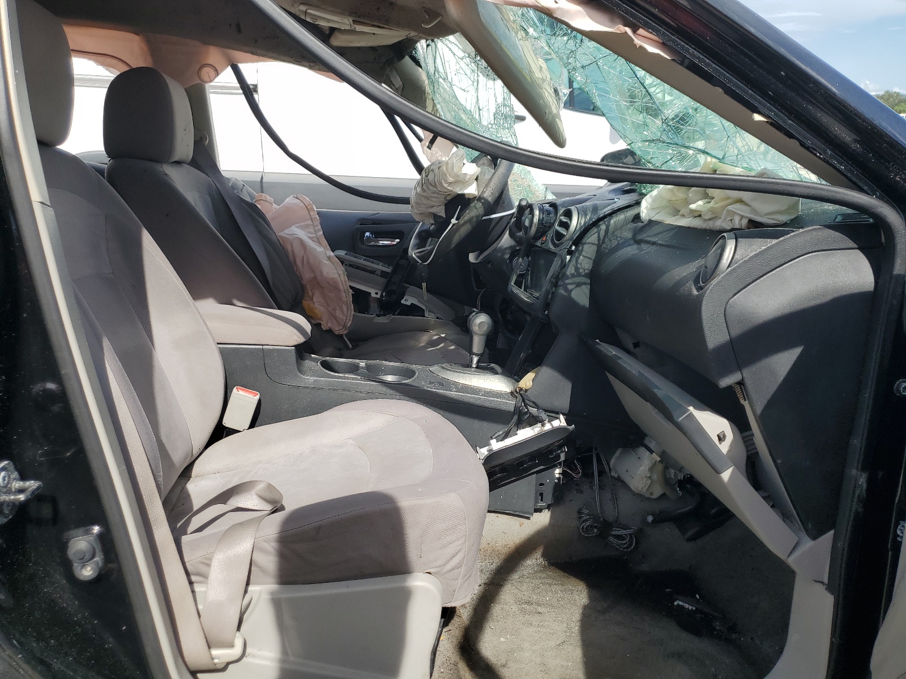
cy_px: 340
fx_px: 680
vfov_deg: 53.1
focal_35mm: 26
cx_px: 453
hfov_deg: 67.3
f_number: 1.5
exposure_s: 1/2500
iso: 50
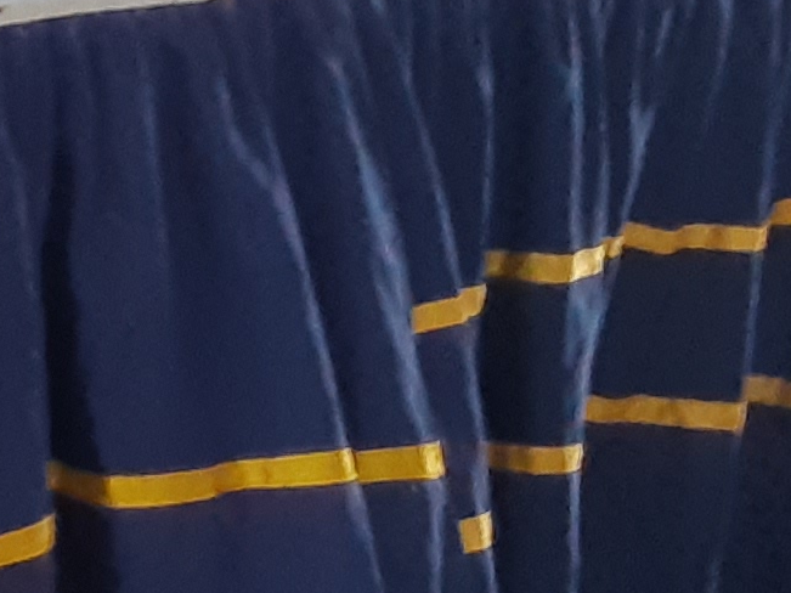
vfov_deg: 8.0
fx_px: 4204
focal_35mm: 184
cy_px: -108
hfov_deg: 8.8
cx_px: -1610
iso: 160
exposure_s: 1/50
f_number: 1.7
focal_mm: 3.92
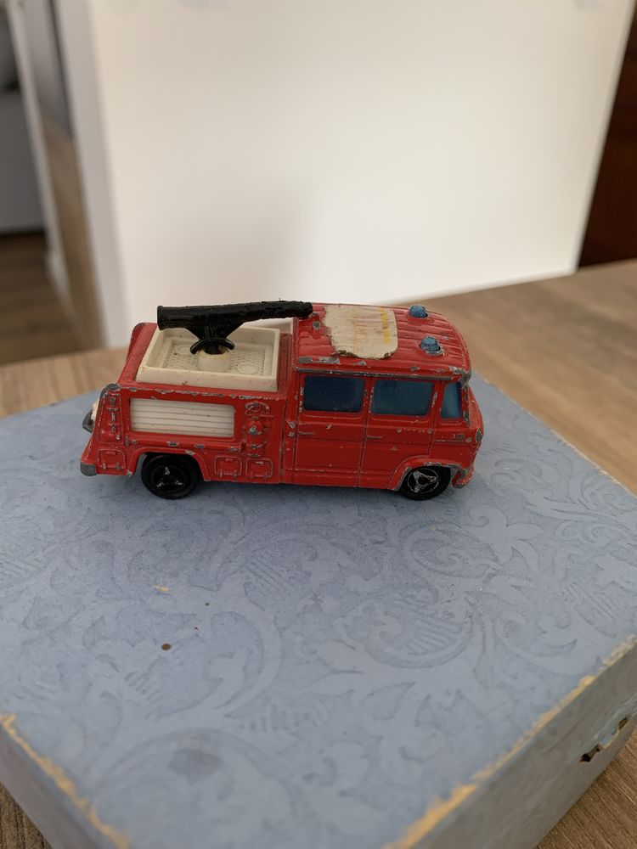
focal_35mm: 26
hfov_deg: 53.1
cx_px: 318
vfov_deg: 67.3
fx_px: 638
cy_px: 424
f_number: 1.8
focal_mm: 4.25
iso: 100
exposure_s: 1/82
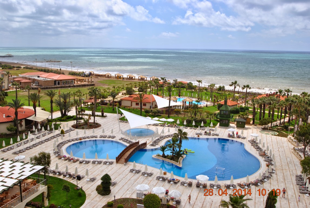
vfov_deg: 37.0
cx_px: 155
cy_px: 104
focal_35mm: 36
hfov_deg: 53.1
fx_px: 310
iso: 100
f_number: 9
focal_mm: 24
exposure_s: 1/320
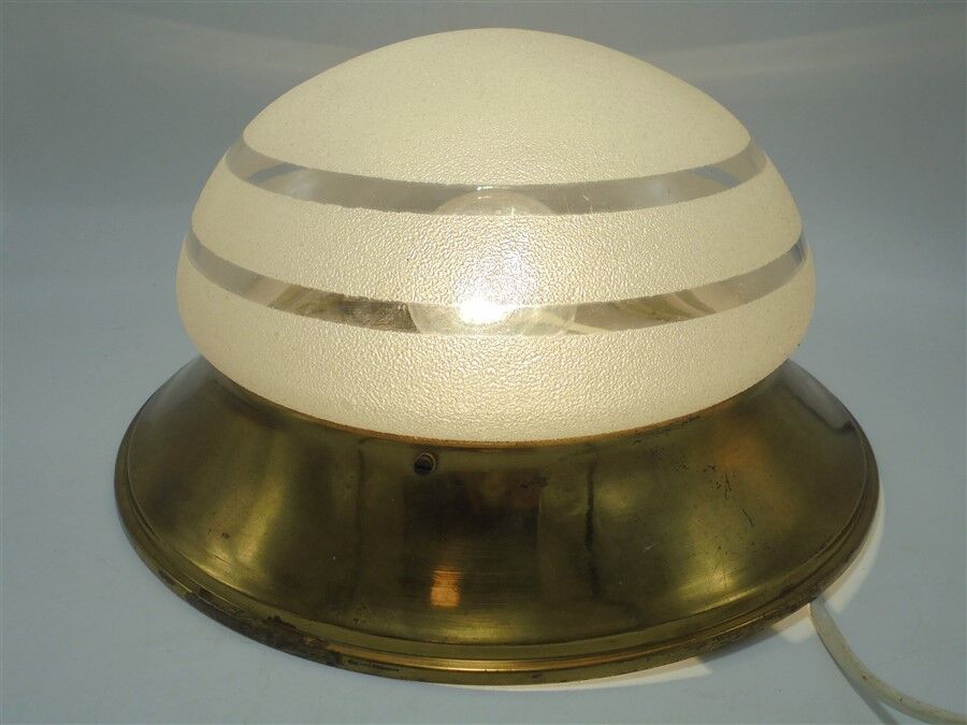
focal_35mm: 34
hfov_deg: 54.0
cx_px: 484
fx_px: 950
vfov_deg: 41.8
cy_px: 362
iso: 100
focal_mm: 6.1
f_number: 4
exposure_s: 1/250
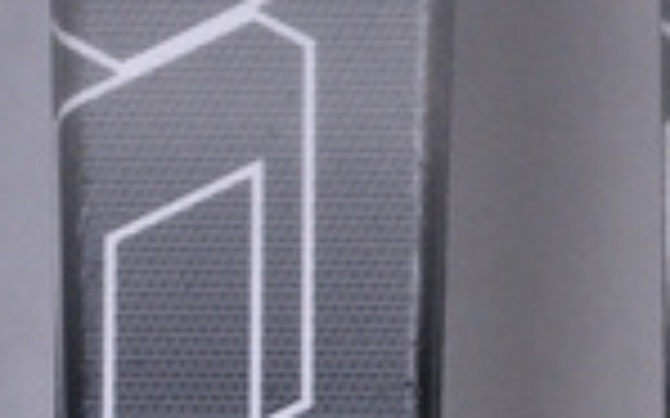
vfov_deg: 2.7
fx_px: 8844
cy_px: 198
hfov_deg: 4.3
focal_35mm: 485
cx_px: 560
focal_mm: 105
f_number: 9.5
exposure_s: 1/125
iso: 3200
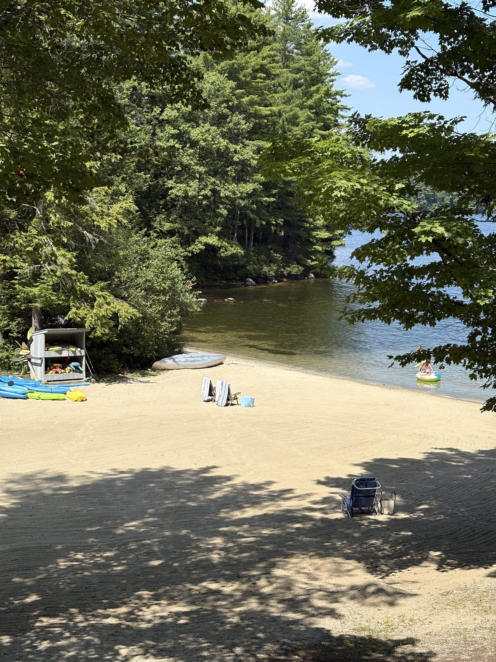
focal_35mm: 52
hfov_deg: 28.0
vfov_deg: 36.8
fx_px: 993
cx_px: 248
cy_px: 331
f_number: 1.6
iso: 50
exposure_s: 1/3279
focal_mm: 5.96
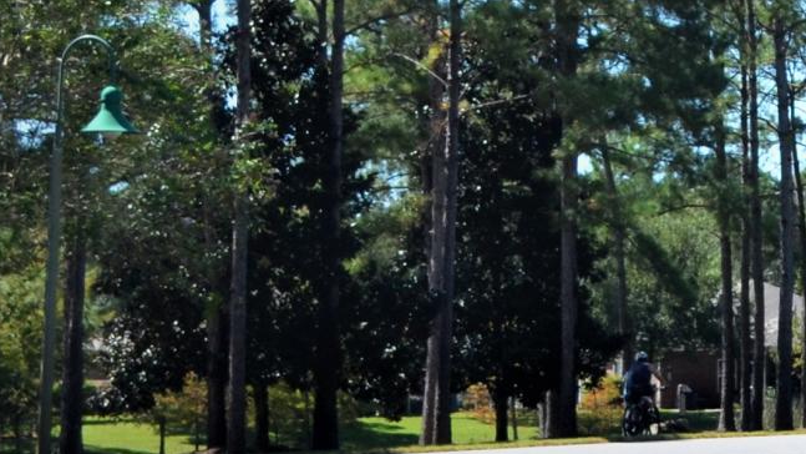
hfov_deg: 11.1
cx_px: 1101
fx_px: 4039
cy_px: -199
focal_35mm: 189
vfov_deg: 6.4
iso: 400
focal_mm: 26
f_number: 4.8
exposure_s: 1/1500
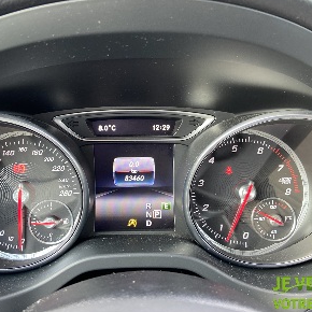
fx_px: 337
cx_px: 132
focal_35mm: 33
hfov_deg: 49.6
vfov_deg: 49.7
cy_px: 150
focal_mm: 4.25
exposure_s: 1/50
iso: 160
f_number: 1.8
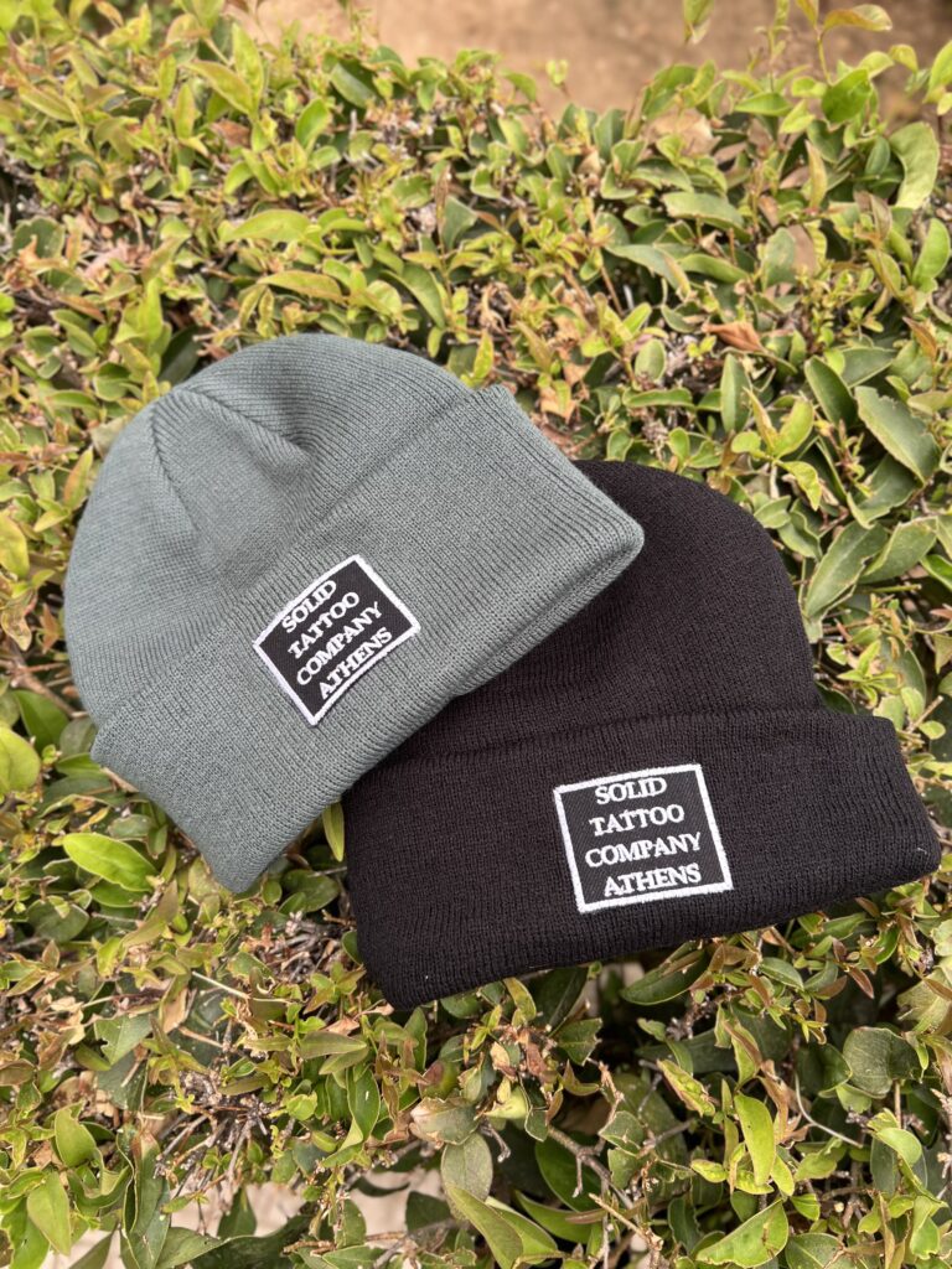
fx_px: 953
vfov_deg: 67.3
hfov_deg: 53.1
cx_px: 476
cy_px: 634
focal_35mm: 26
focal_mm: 5.7
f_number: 1.5
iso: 40
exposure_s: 1/121
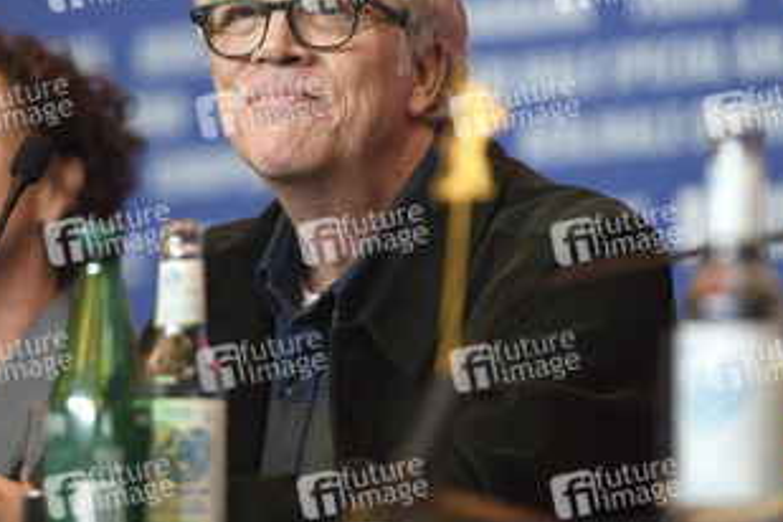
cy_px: 172
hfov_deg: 7.1
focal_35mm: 292
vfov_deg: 4.7
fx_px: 6351
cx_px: 295
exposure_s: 1/250
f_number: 3.2
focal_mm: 200
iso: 1250
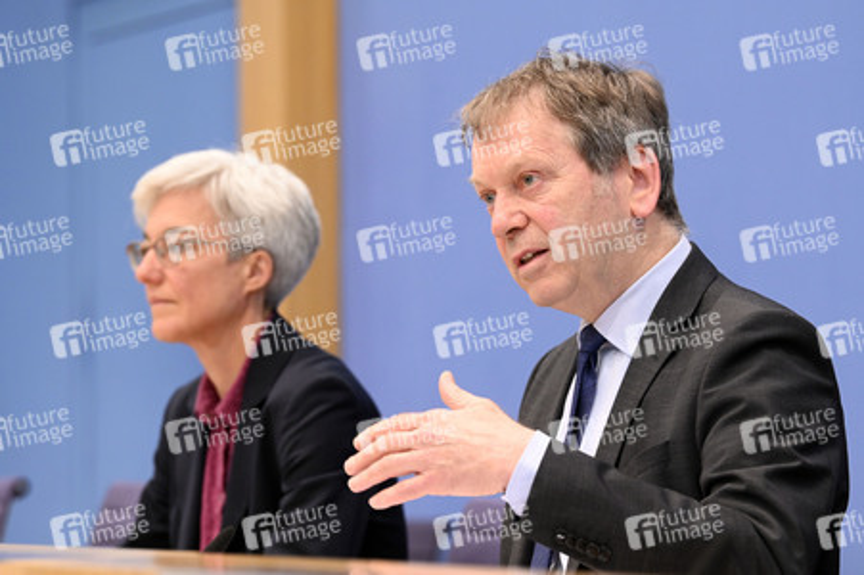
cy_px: 288
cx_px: 432
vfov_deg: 10.1
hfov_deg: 15.2
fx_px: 3238
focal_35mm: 135
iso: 3200
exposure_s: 1/400
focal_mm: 135
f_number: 5
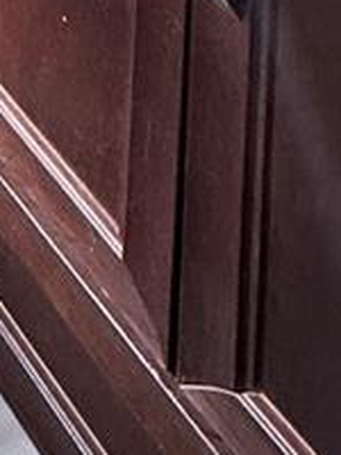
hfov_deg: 13.5
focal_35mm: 84
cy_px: -808
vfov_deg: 12.6
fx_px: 1103
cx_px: -448
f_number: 2.2
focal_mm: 2.22
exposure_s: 1/99
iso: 160
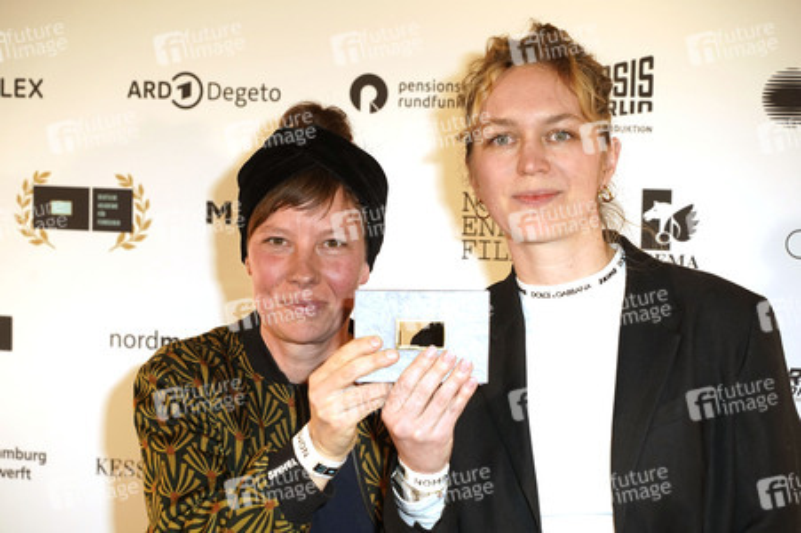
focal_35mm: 72
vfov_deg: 18.9
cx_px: 400
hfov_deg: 28.1
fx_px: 1601
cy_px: 266
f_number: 5.6
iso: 2000
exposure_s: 1/160
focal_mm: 72
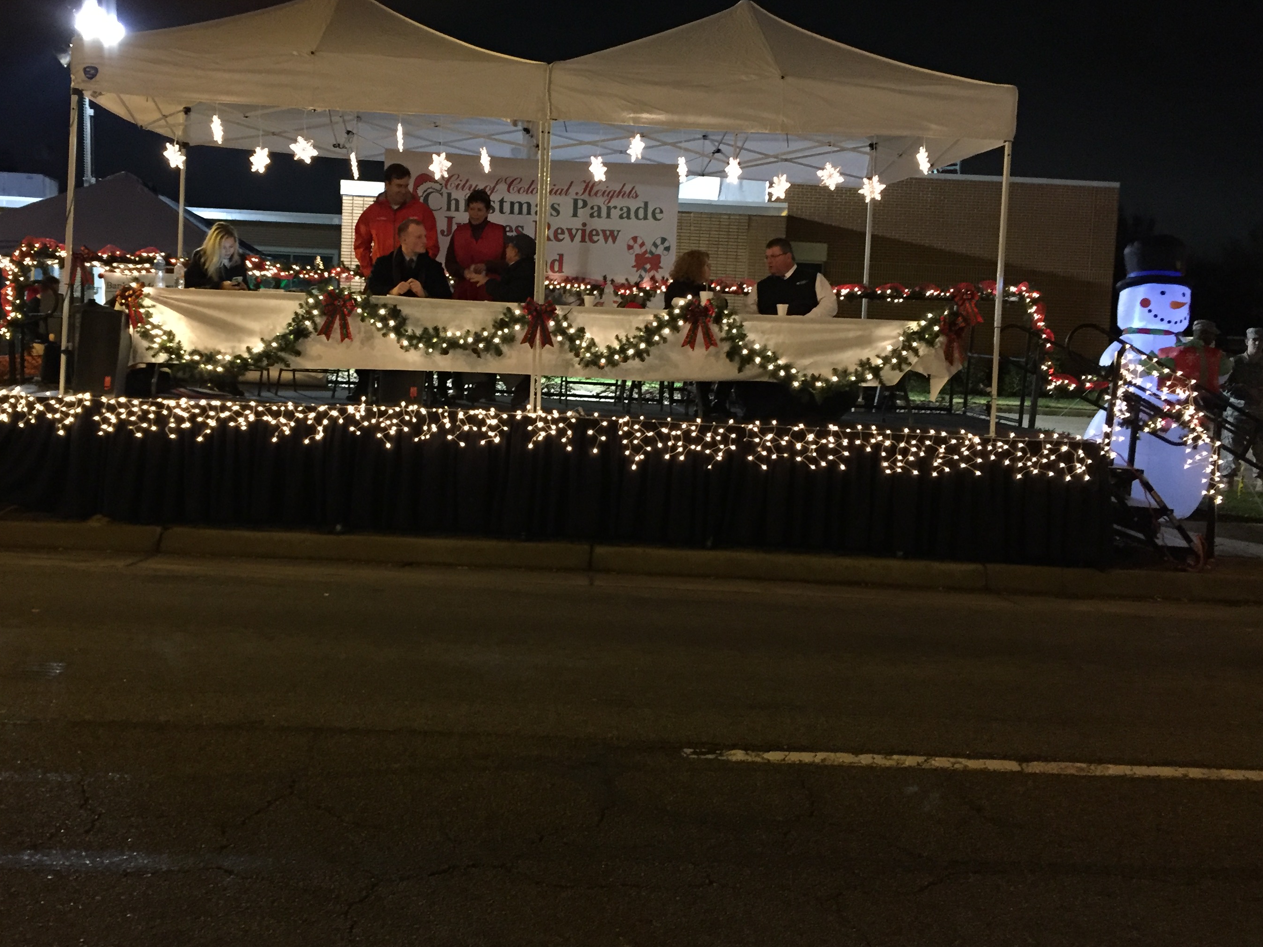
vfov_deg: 40.6
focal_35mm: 35
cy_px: 415
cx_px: 517
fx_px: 1277
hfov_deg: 52.3
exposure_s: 1/15
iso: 250
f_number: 2.2
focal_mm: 4.15
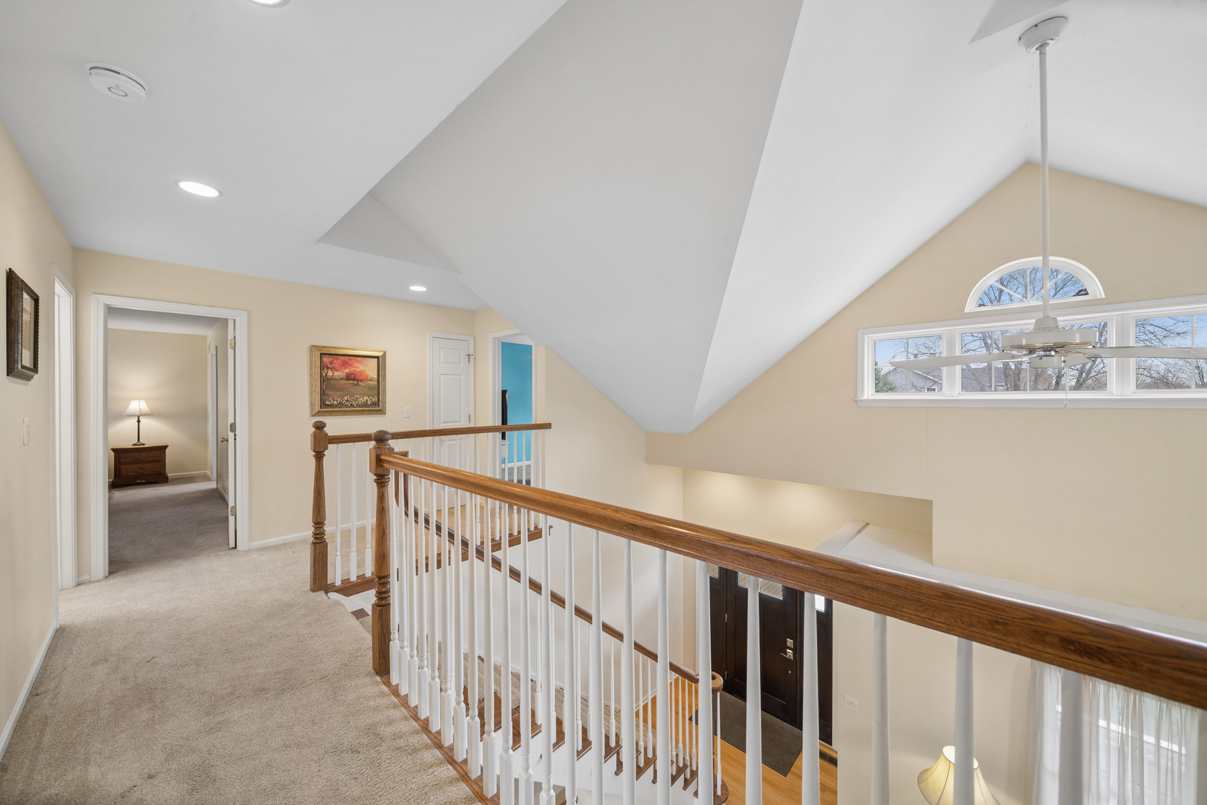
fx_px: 503
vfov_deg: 77.4
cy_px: 402
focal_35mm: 15
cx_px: 604
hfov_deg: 100.4
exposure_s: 1/8
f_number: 8
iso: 400
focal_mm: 15
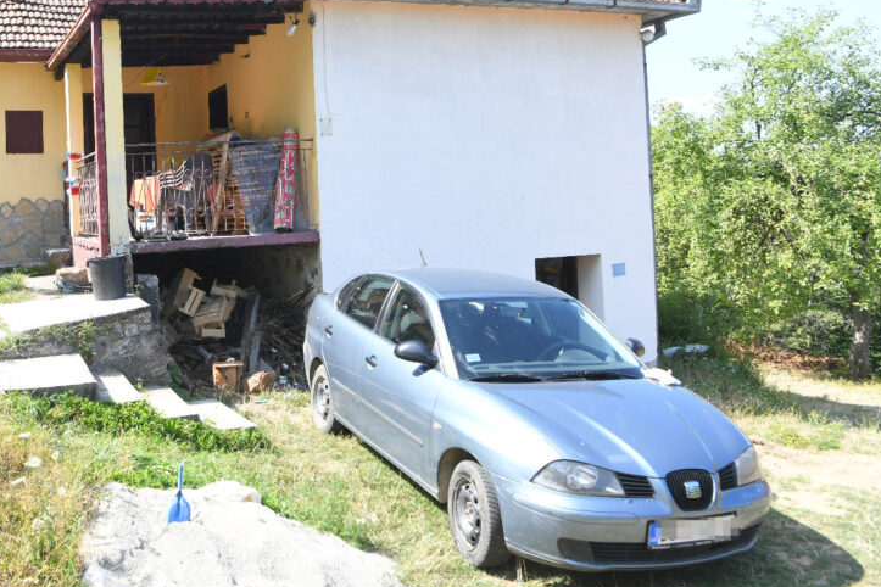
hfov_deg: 54.5
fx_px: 832
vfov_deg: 38.5
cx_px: 284
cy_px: 197
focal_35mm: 34
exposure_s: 1/640
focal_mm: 24
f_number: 7.1
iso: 800
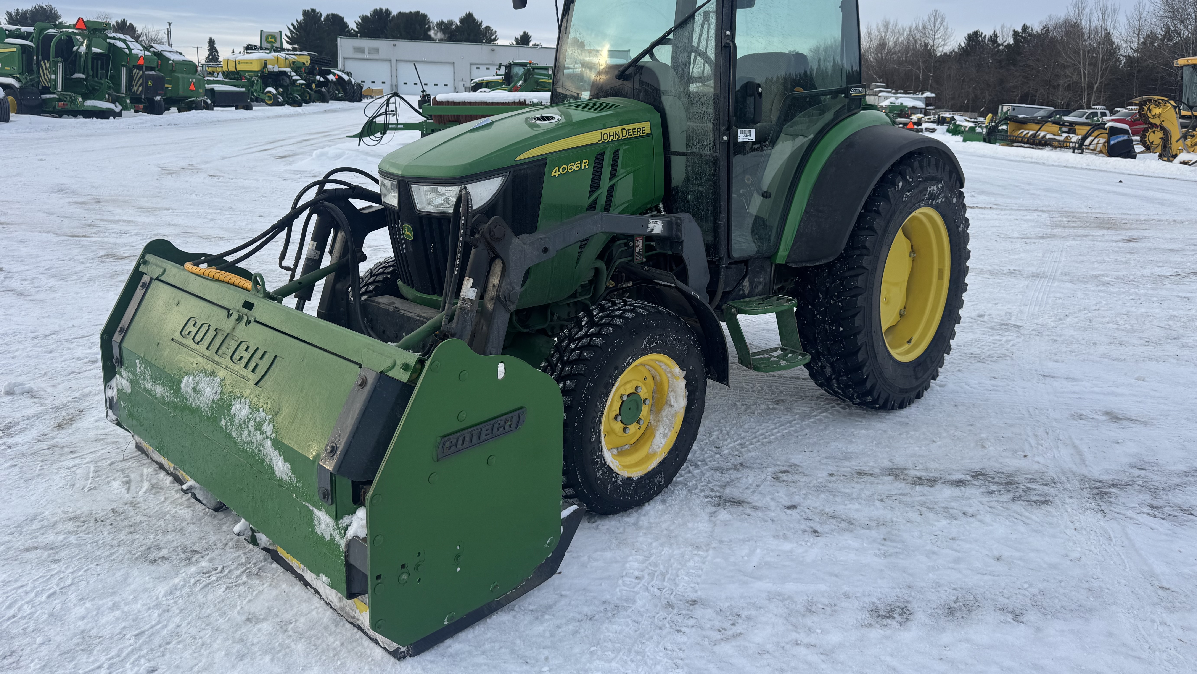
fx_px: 857
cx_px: 597
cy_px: 230
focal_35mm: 27
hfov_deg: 69.9
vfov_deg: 42.4
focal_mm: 6.76
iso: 80
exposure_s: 1/1721
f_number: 1.78
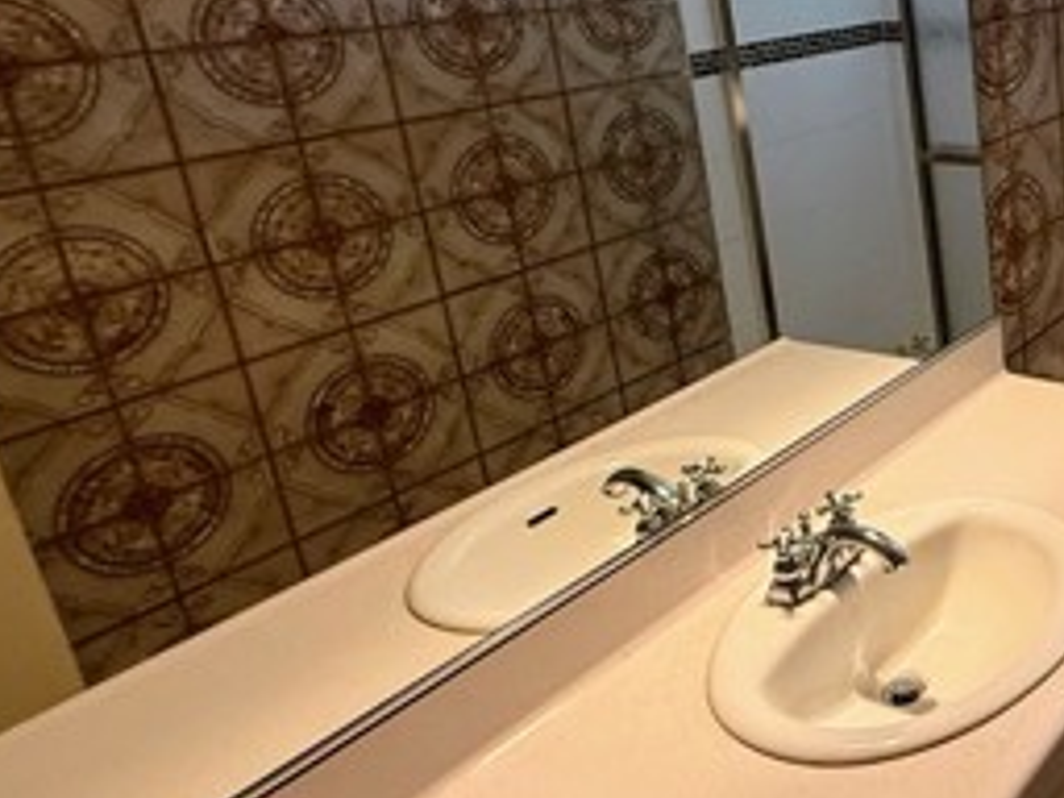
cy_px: 241
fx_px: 1076
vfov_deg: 40.0
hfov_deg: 42.5
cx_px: 1143
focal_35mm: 35
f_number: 2.2
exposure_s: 1/60
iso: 320
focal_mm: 2.22
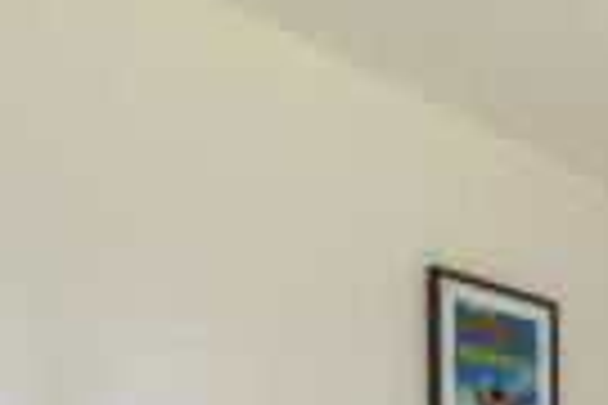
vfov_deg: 18.1
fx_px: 1148
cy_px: 583
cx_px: 817
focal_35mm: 68
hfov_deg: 25.1
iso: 100
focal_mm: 14
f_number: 13
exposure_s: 1/5
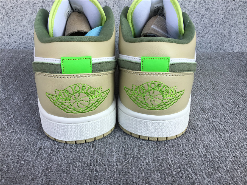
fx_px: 221
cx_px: 124
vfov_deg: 45.4
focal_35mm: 31
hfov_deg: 58.4
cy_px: 92
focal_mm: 3.3
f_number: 2.4
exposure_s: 1/334
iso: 25
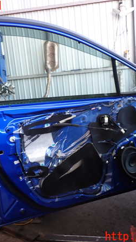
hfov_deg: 27.1
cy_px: 122
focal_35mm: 44
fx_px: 282
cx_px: 65
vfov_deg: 46.4
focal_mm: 5.4
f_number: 2.3
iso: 200
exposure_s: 1/60
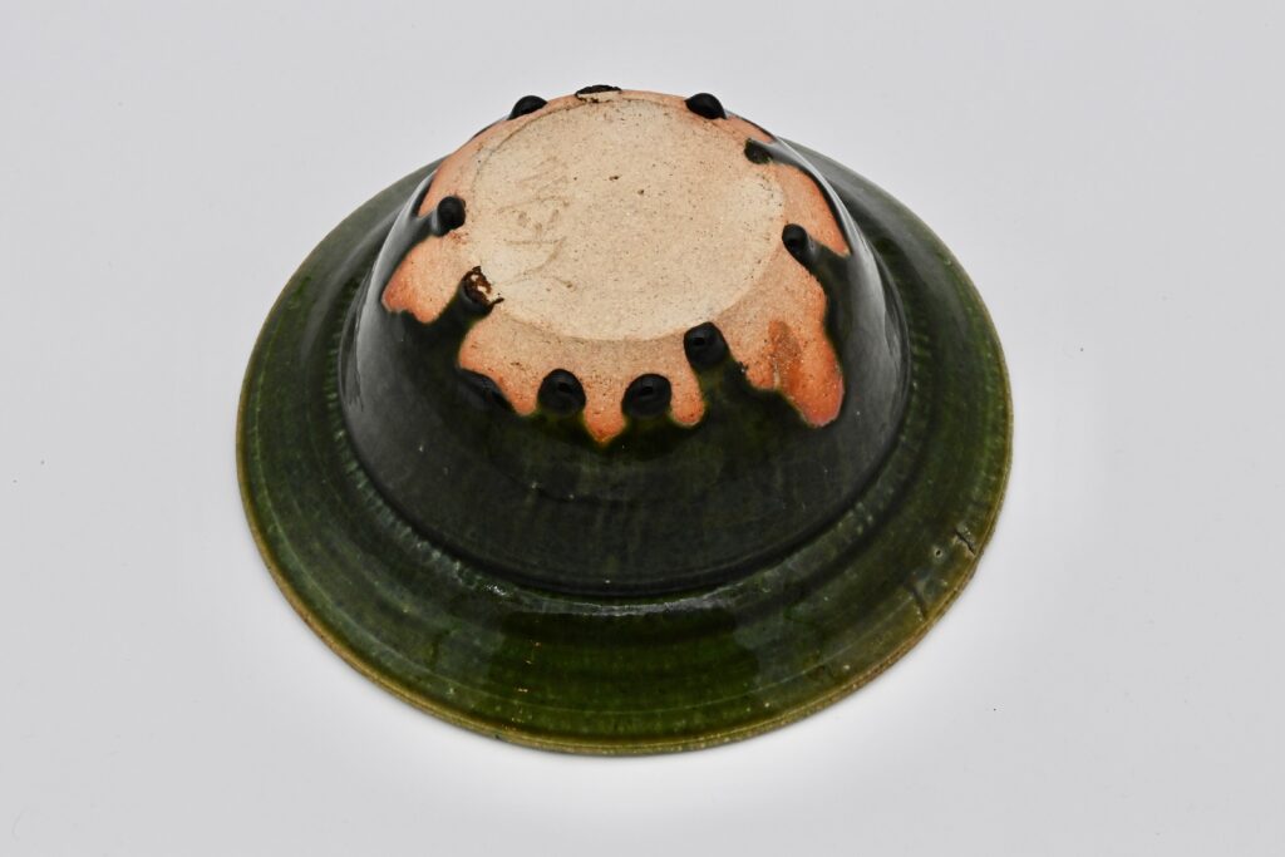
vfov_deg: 24.6
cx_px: 642
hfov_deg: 36.2
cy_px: 428
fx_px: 1963
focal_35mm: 55
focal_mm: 55
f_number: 22
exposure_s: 1/400
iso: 3200
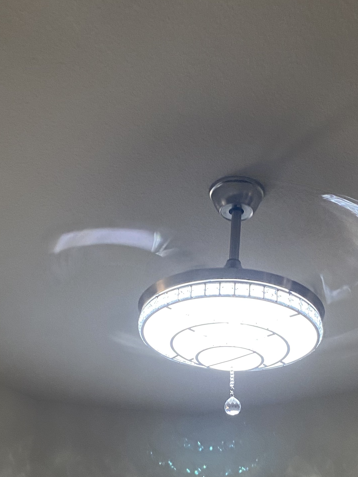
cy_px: 401
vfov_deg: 33.6
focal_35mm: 55
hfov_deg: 26.5
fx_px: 758
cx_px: 215
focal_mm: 4.25
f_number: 1.8
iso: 100
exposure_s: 1/60
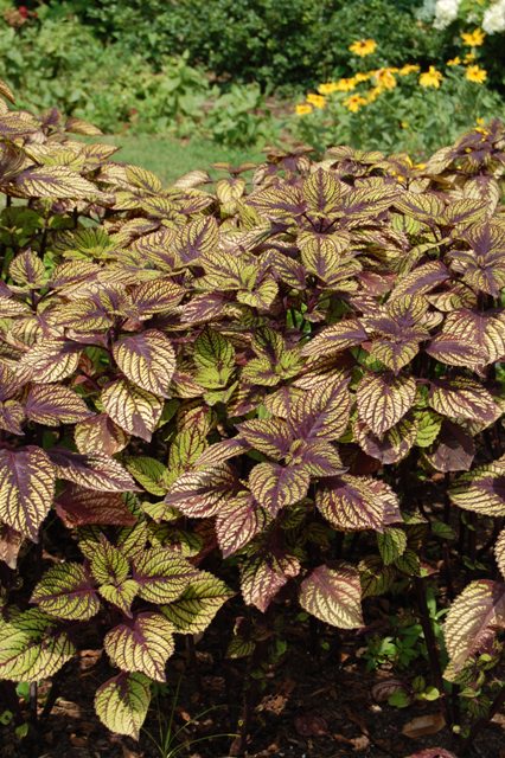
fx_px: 1738
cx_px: 252
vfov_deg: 24.6
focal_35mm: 82
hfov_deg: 16.5
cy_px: 379
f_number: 8
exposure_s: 1/250
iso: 200
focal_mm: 55
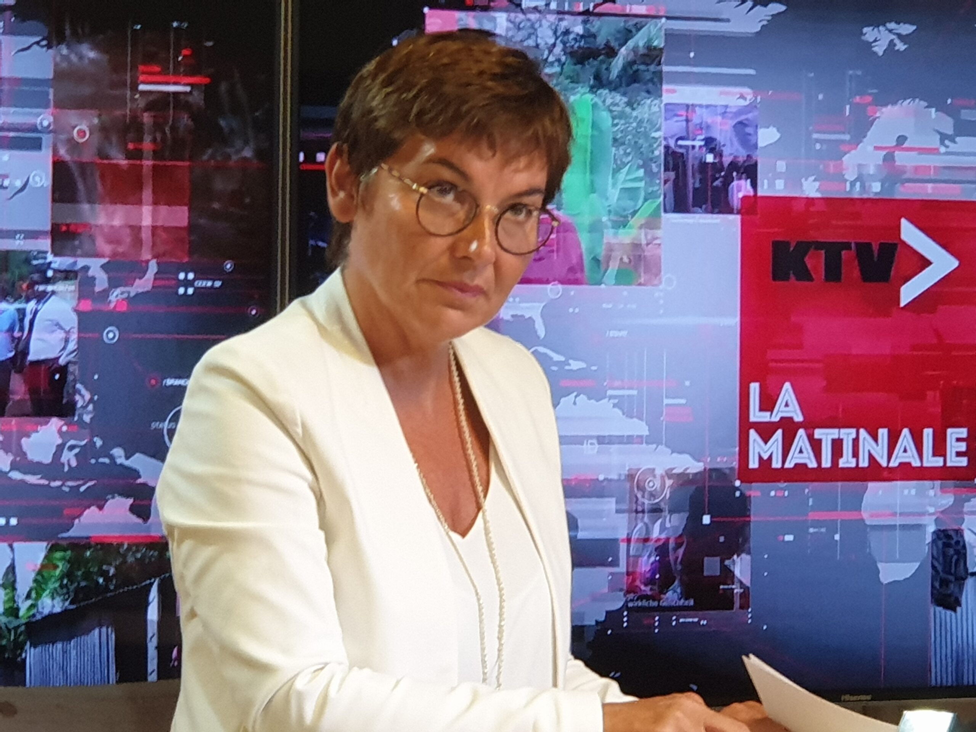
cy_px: 366
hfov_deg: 36.8
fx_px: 1466
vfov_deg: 28.0
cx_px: 488
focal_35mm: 52
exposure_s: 1/33
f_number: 2.4
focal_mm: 6
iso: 160
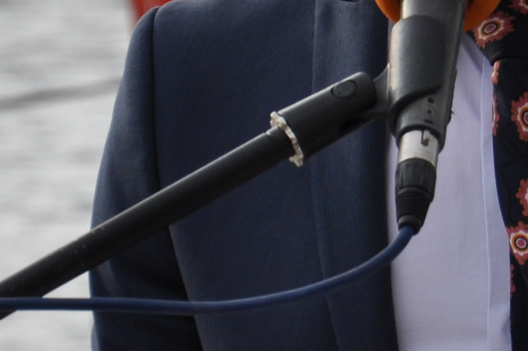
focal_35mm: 530
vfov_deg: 2.6
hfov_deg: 3.9
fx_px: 7767
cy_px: 25
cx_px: 571
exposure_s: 1/500
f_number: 5.6
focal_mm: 75
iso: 320
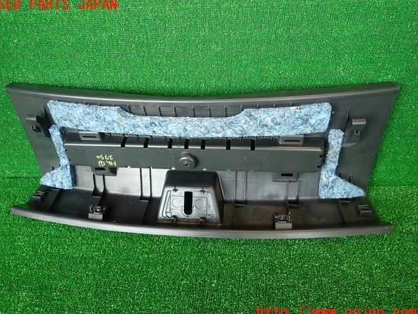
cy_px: 159
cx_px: 203
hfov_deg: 67.3
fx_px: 314
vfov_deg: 53.1
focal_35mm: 26
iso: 160
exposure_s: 1/60
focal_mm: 4.5
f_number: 2
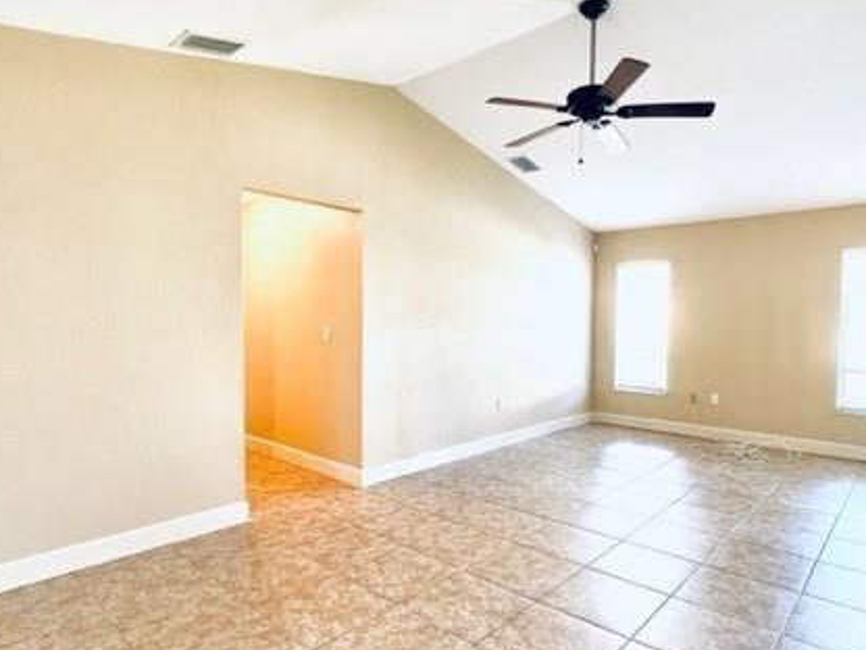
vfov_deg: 65.9
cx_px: 468
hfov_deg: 81.6
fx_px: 500
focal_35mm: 20
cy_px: 346
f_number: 1.8
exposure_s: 1/60
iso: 125
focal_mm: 1.57
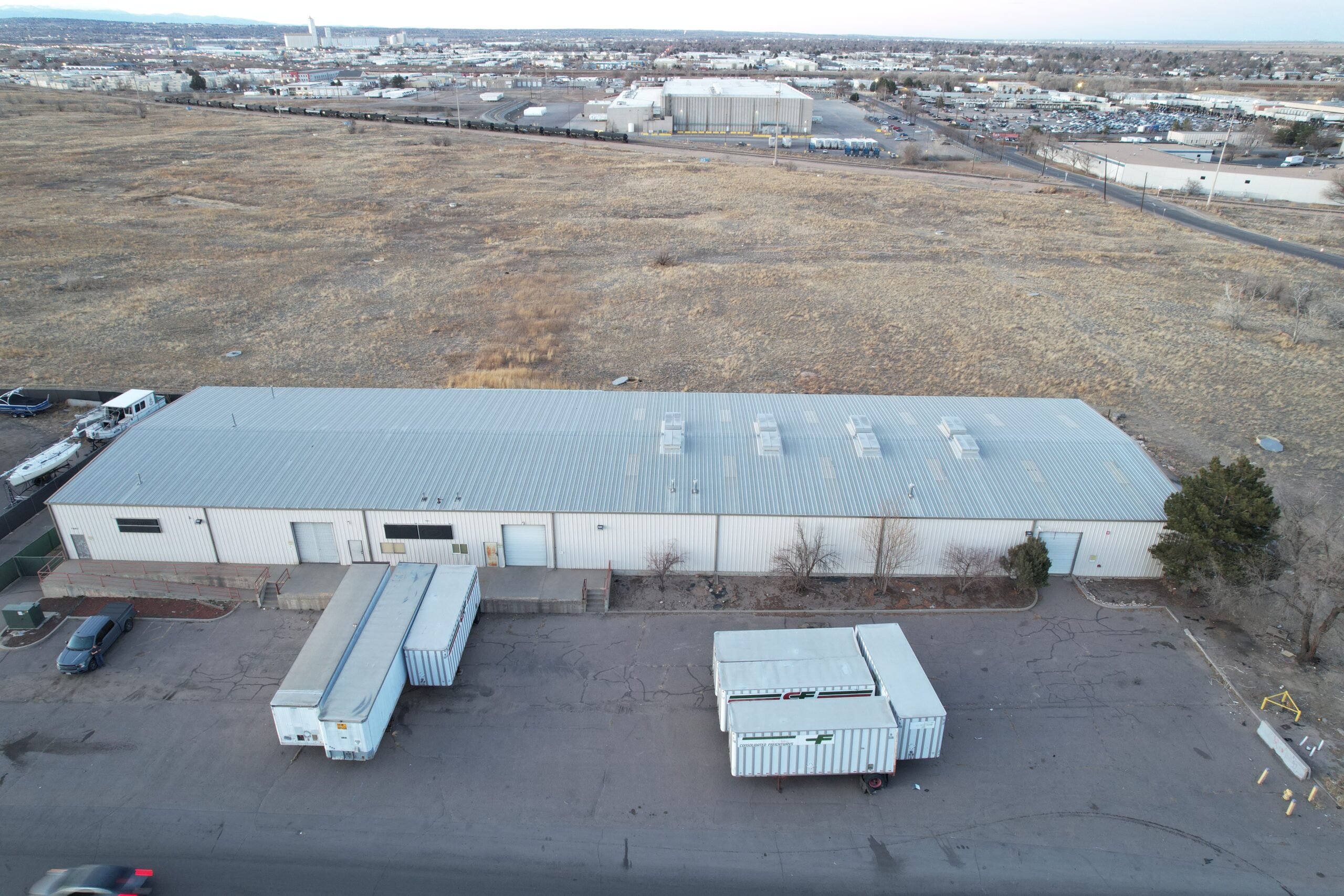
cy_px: 448
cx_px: 672
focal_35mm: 22
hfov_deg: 78.6
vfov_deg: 57.2
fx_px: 821
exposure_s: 1/15
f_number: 2.8
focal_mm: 8.38
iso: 160
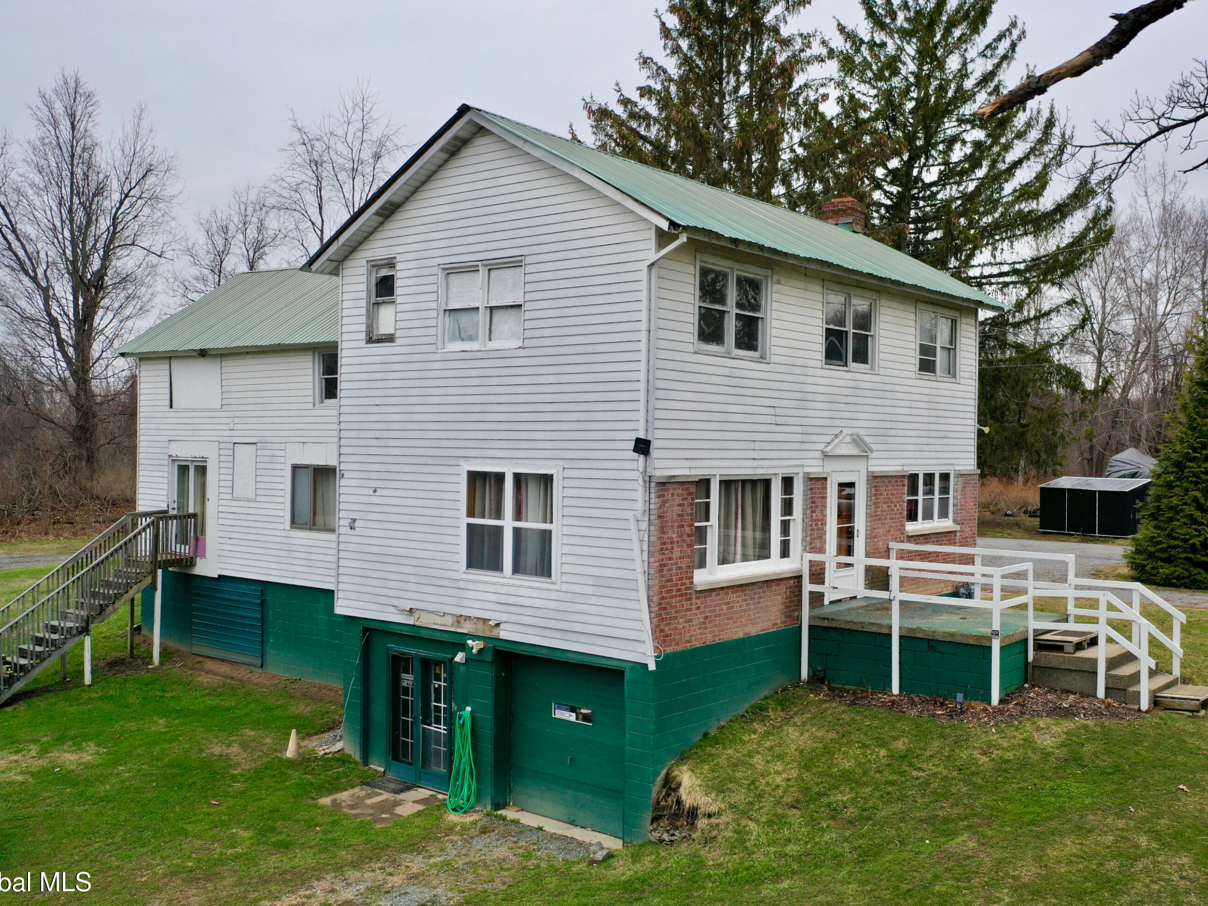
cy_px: 461
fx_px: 1082
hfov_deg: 58.3
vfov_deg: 45.4
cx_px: 650
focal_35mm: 31
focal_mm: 10.26
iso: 120
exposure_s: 1/30
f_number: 2.8
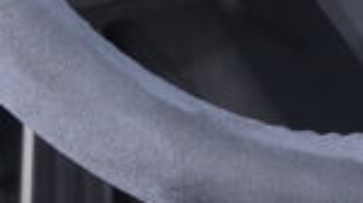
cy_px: -346
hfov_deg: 9.1
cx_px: 348
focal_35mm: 236
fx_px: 2269
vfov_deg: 4.9
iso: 400
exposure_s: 1/60
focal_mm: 22
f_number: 4
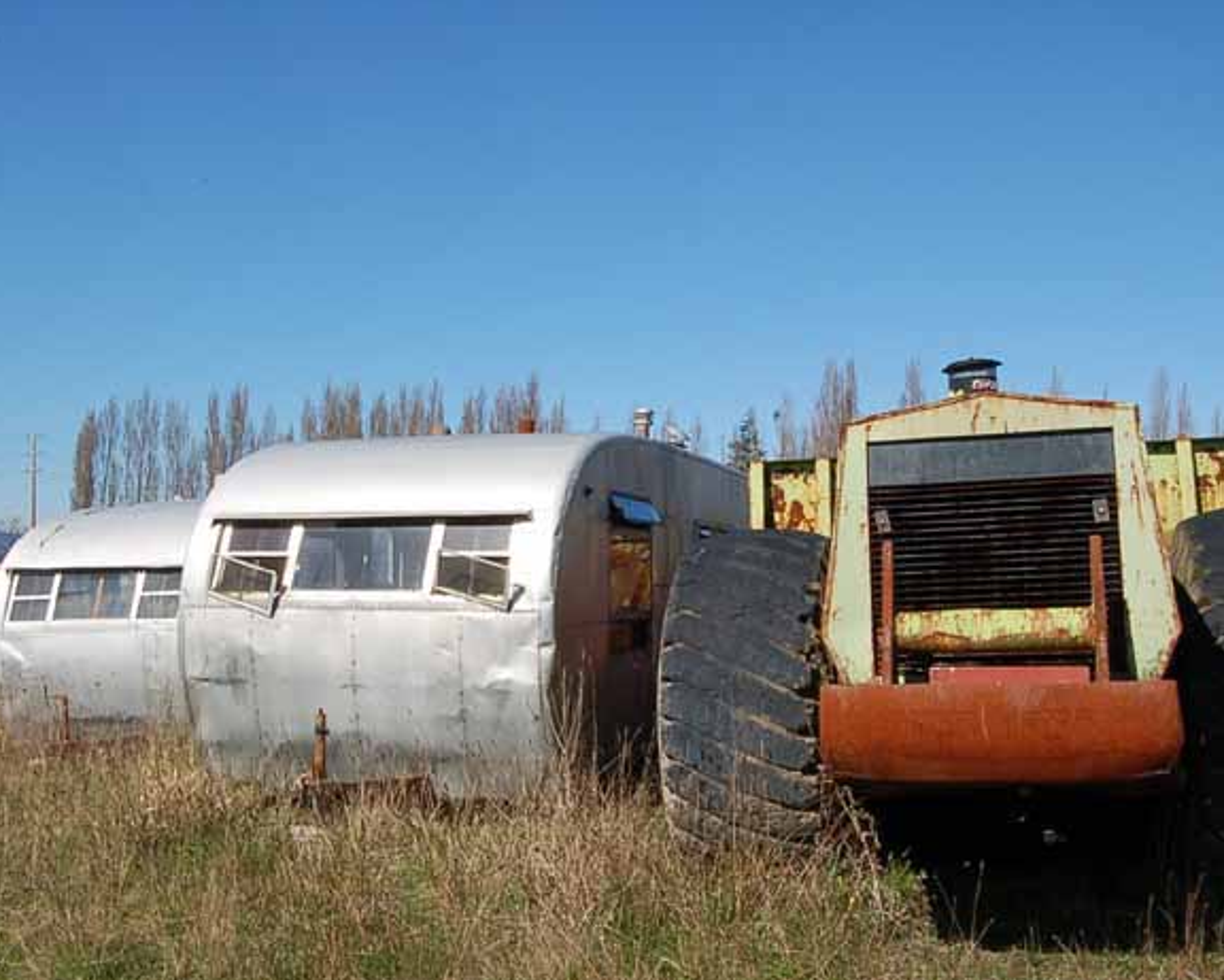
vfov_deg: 37.7
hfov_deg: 46.2
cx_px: 566
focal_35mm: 40
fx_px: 1434
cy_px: 490
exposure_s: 1/60
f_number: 25
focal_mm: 23
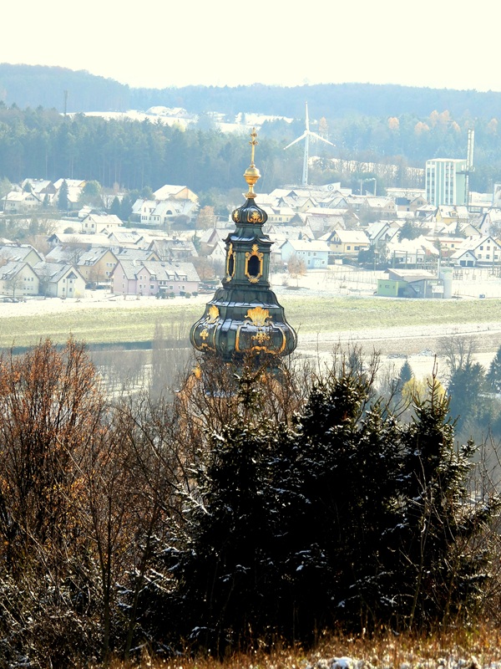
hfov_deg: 4.2
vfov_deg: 5.7
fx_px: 6754
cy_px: 334
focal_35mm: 350
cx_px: 250
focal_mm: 62.5
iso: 100
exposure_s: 1/320
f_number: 5
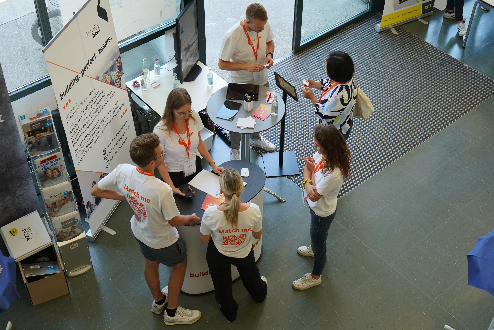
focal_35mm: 49
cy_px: 165
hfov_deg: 40.3
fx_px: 672
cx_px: 247
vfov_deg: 27.5
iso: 640
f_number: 4.5
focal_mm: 49
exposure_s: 1/160
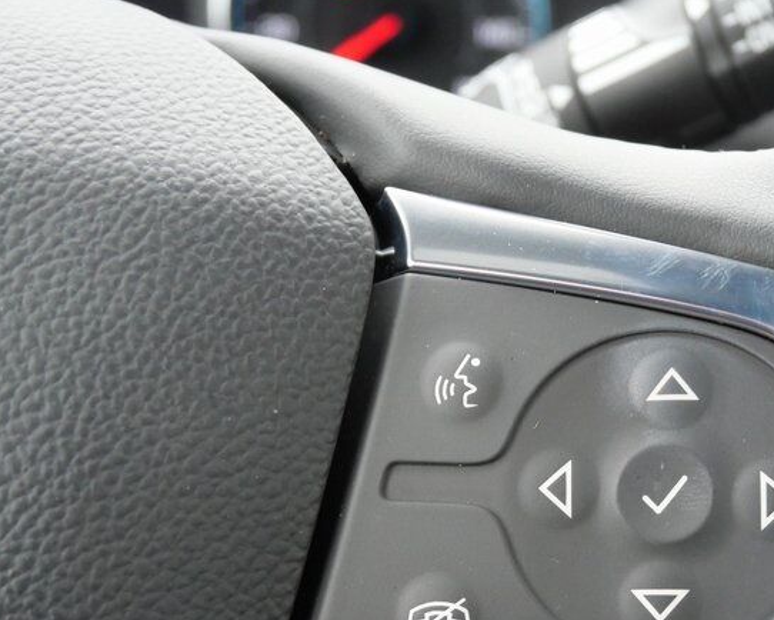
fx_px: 1352
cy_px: 497
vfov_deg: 25.4
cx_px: 490
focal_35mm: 59
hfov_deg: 31.8
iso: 2000
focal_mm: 16
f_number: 3.9
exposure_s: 1/125
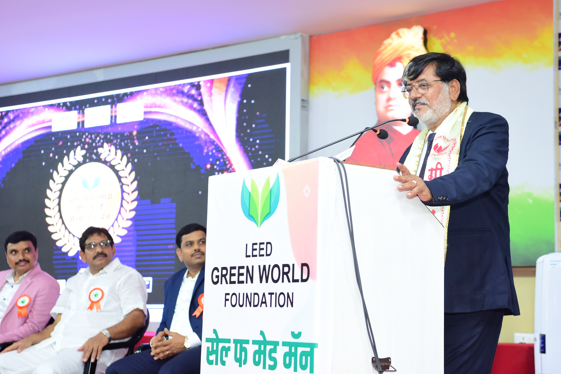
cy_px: 187
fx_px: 1091
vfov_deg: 19.5
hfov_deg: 28.8
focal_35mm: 70
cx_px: 280
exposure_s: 1/160
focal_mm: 70
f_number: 4.5
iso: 1000
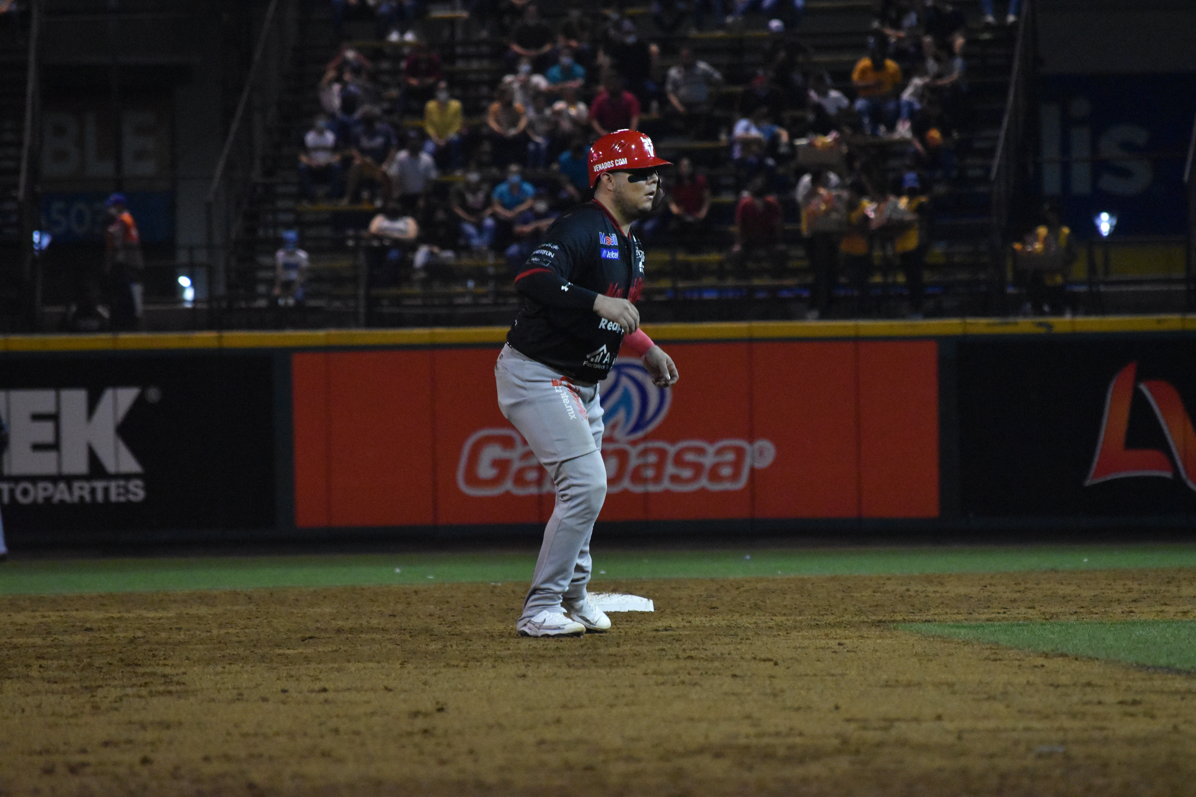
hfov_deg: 6.9
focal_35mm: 300
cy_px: 398
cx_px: 598
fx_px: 9966
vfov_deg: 4.6
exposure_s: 1/640
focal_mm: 200
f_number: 5.6
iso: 6400
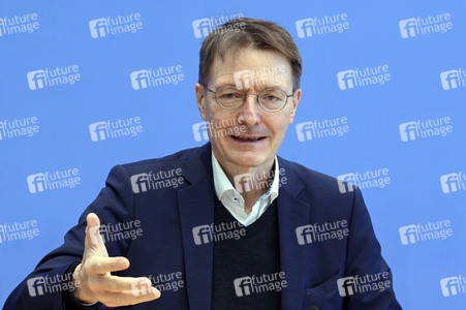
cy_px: 155
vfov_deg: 13.0
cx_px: 233
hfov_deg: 19.5
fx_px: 1358
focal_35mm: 105
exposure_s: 1/400
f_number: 5.6
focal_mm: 105
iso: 3200
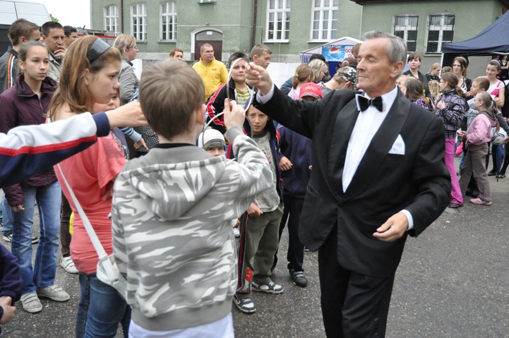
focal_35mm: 36
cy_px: 169
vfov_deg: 36.8
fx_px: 508
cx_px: 254
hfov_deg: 53.2
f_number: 4.5
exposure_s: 1/1000
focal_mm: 24
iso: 2500
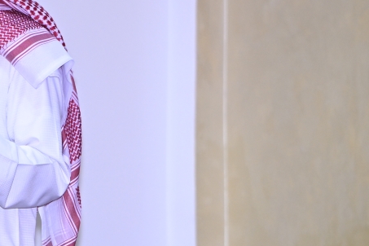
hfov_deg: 4.3
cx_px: -92
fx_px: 4889
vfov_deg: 2.9
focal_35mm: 477
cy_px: 84
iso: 800
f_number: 2.8
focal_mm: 120
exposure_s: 1/125
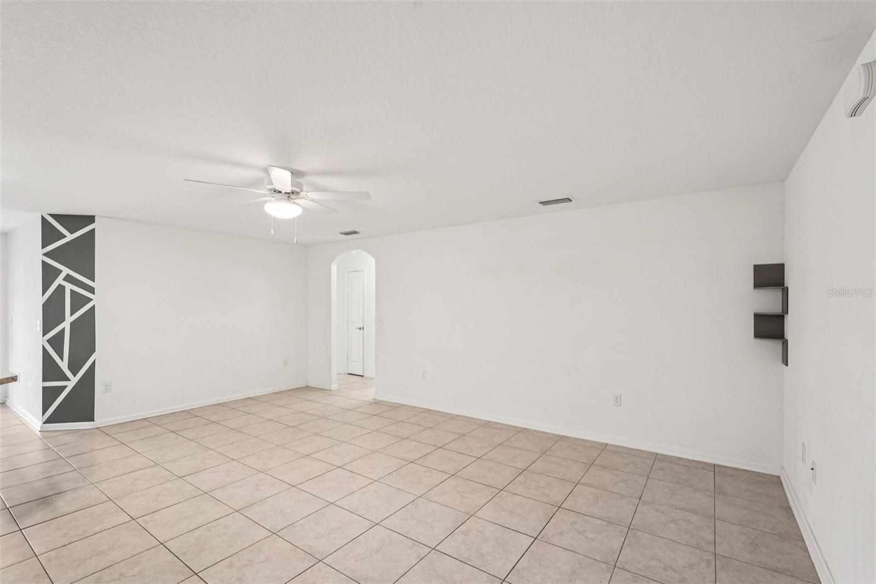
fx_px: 389
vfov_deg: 73.7
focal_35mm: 16
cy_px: 292
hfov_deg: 96.7
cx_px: 438
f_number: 8
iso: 400
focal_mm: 16
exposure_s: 1/13
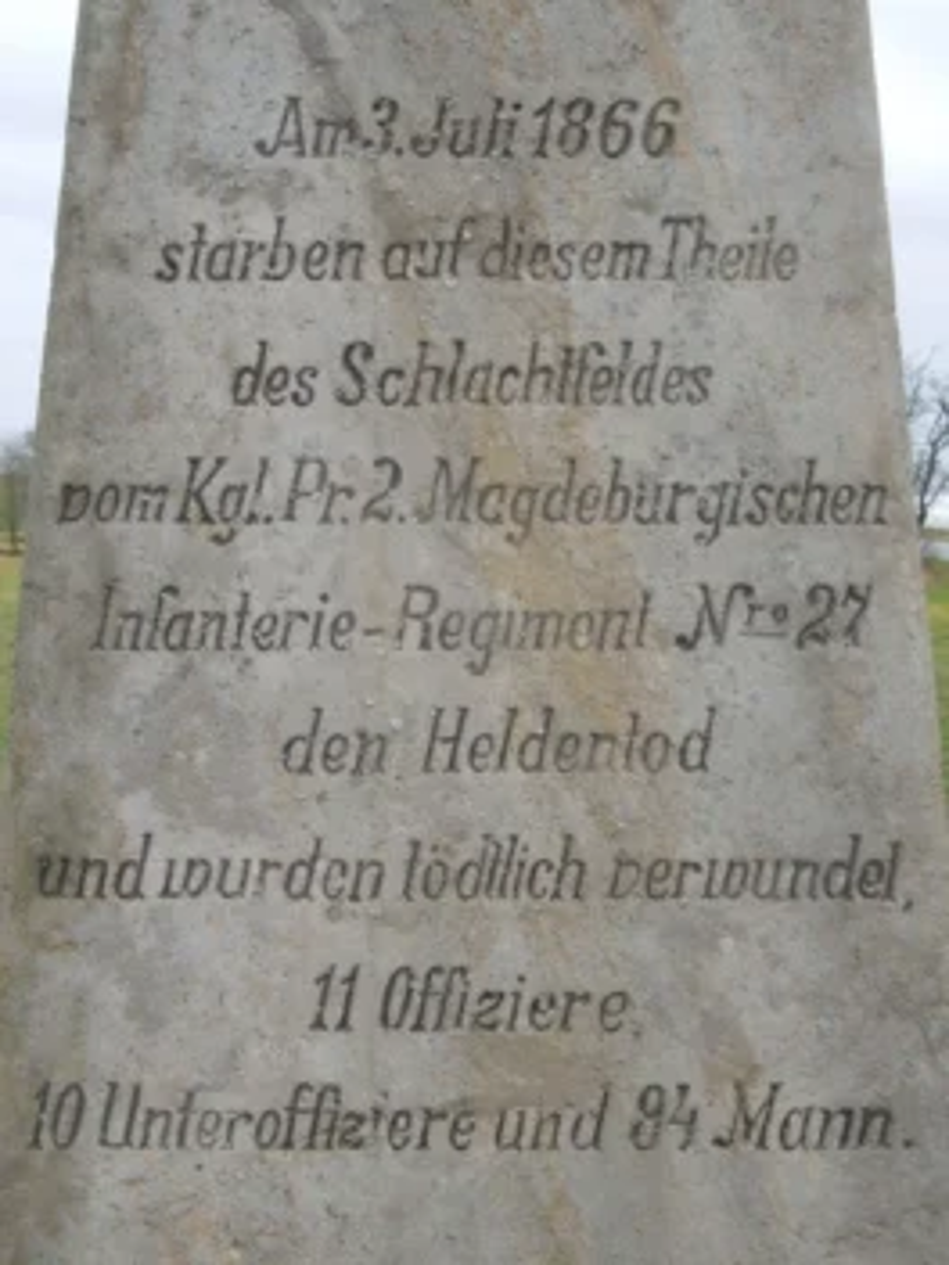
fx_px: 1755
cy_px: 632
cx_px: 474
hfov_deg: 30.3
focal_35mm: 48
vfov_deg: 39.7
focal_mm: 8.7
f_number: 4
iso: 400
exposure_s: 1/640
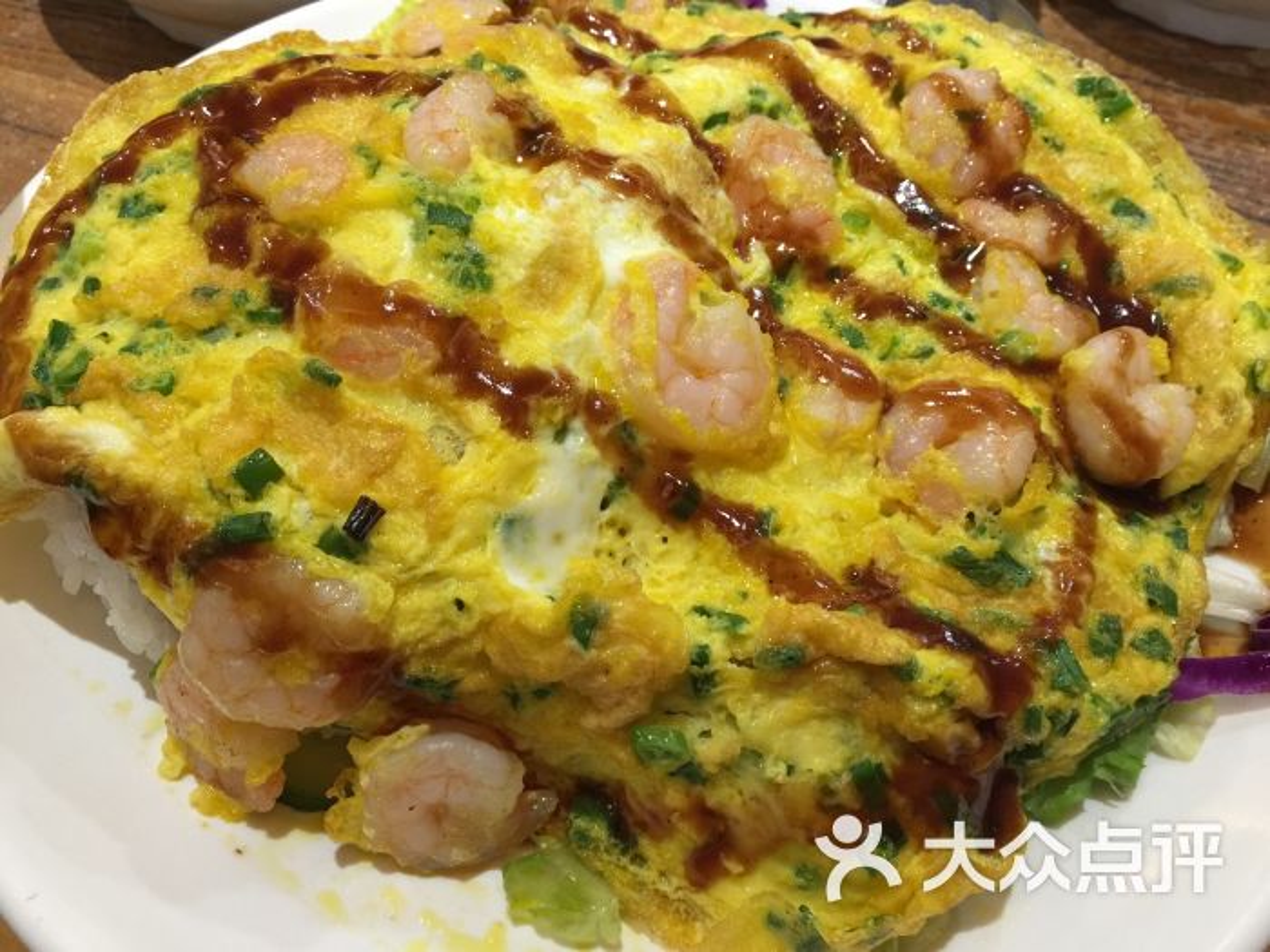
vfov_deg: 48.2
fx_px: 1064
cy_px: 476
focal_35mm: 29
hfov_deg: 61.7
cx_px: 635
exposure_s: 1/33
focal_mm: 4.15
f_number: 2.2
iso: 64
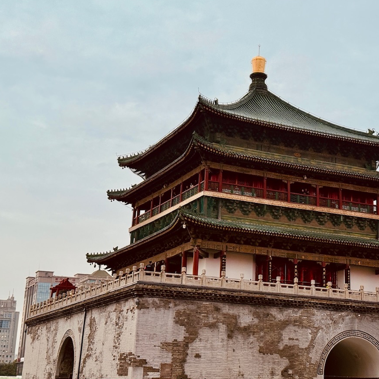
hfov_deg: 27.4
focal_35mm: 62
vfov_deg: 27.7
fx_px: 768
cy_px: 174
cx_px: 272
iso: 80
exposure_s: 1/121
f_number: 1.78
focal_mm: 6.76
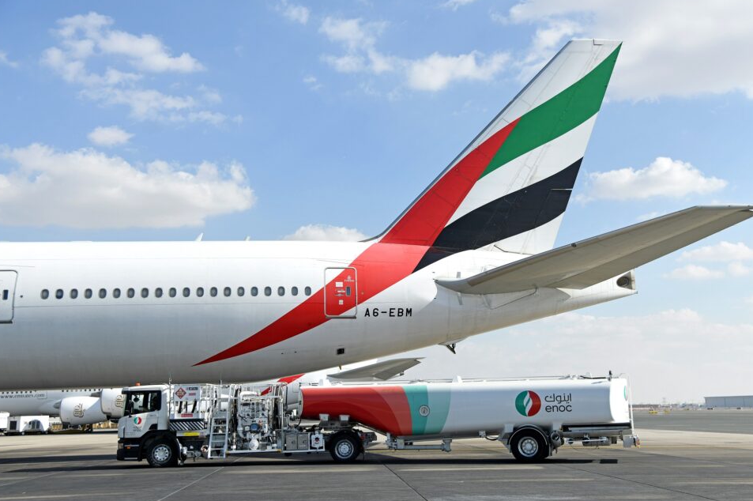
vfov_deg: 31.1
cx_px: 395
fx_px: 899
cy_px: 263
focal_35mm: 43
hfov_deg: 45.4
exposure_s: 1/800
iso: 100
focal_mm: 40
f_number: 4.5
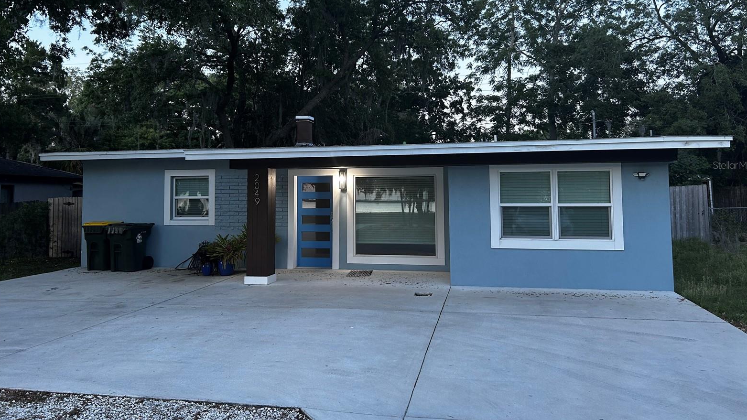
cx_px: 376
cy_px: 165
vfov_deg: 40.0
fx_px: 574
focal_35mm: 29
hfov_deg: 66.1
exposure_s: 1/53
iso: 100
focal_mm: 5.7
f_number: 1.5
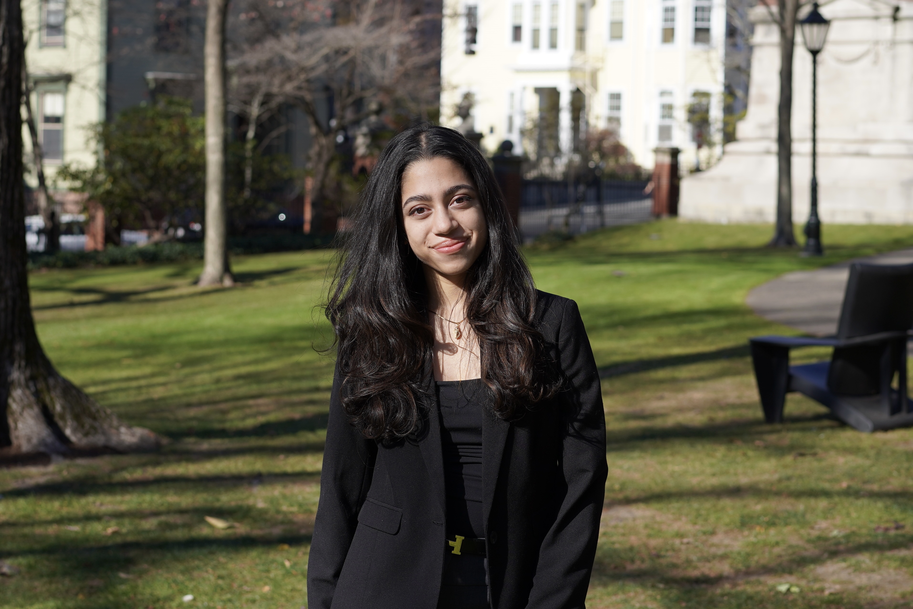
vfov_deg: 24.6
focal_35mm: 55
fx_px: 1395
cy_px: 304
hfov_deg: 36.2
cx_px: 456
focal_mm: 55
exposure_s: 1/640
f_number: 4.5
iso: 100
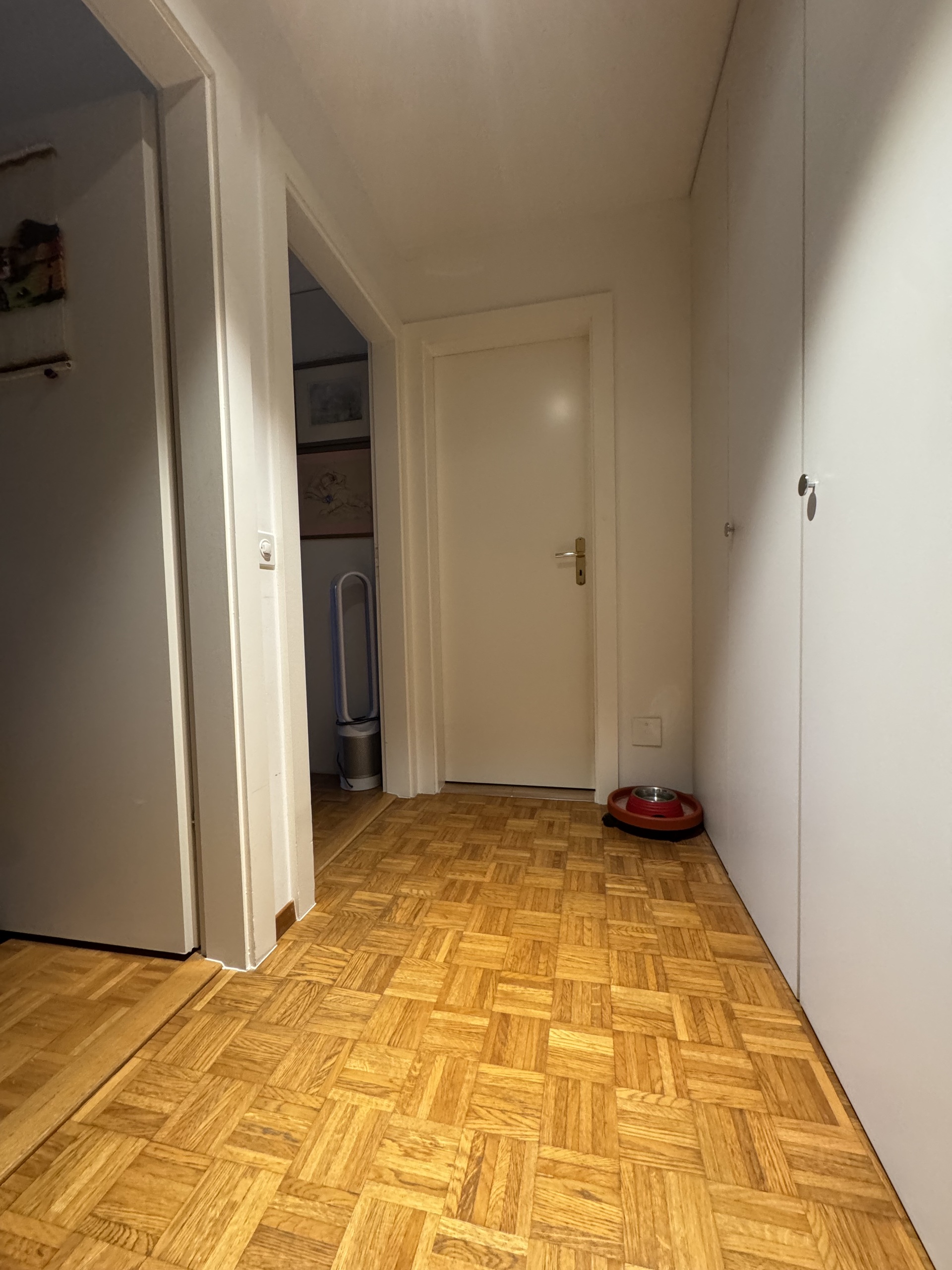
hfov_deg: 85.7
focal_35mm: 14
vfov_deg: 102.1
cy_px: 635
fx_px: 513
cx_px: 476
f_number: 2.2
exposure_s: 1/50
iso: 400
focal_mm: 2.22
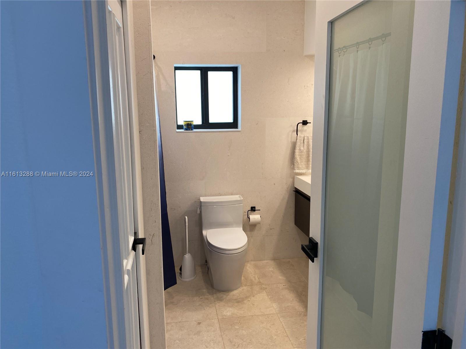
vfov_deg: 53.1
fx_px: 350
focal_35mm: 26
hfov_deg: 67.3
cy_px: 174
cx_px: 233
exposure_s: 1/120
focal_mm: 4.25
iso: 80
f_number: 1.8
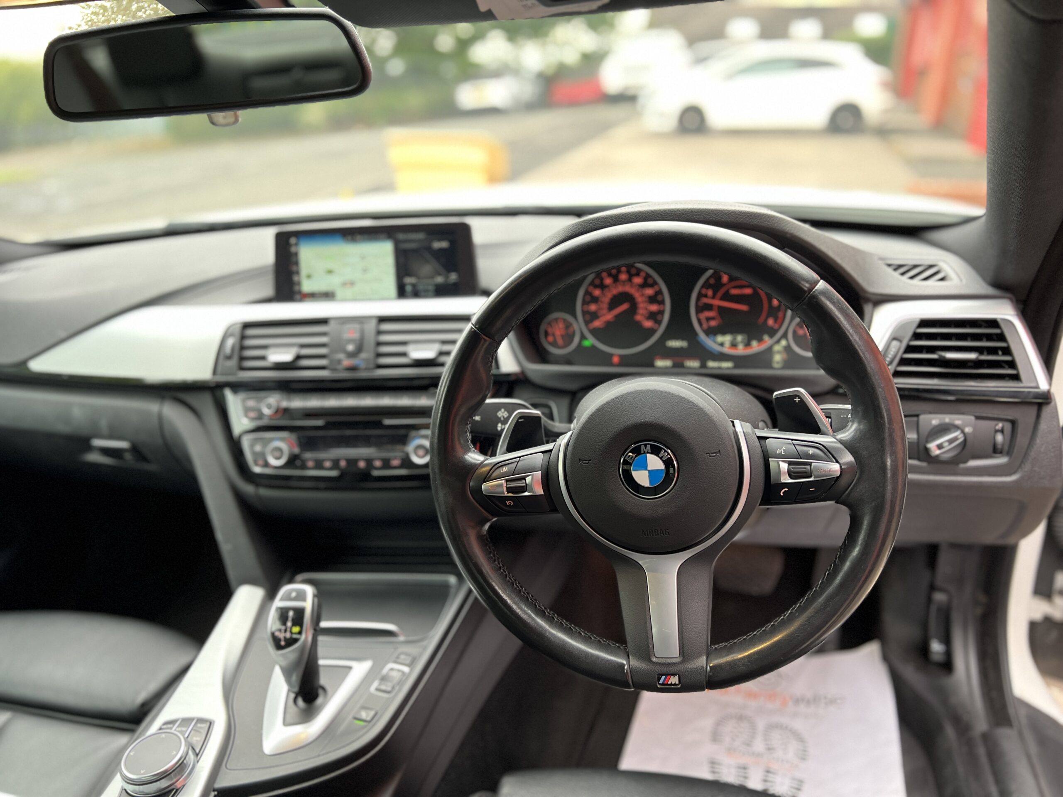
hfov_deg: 67.3
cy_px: 398
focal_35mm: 26
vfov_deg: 53.1
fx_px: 798
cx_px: 532
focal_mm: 5.7
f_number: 1.5
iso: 320
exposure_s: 1/50
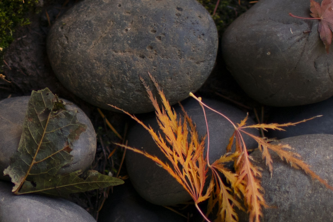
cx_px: -59
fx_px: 1313
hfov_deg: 14.0
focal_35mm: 142
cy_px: 101
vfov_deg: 9.7
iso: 400
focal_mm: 35
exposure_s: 1/3200
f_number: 1.6
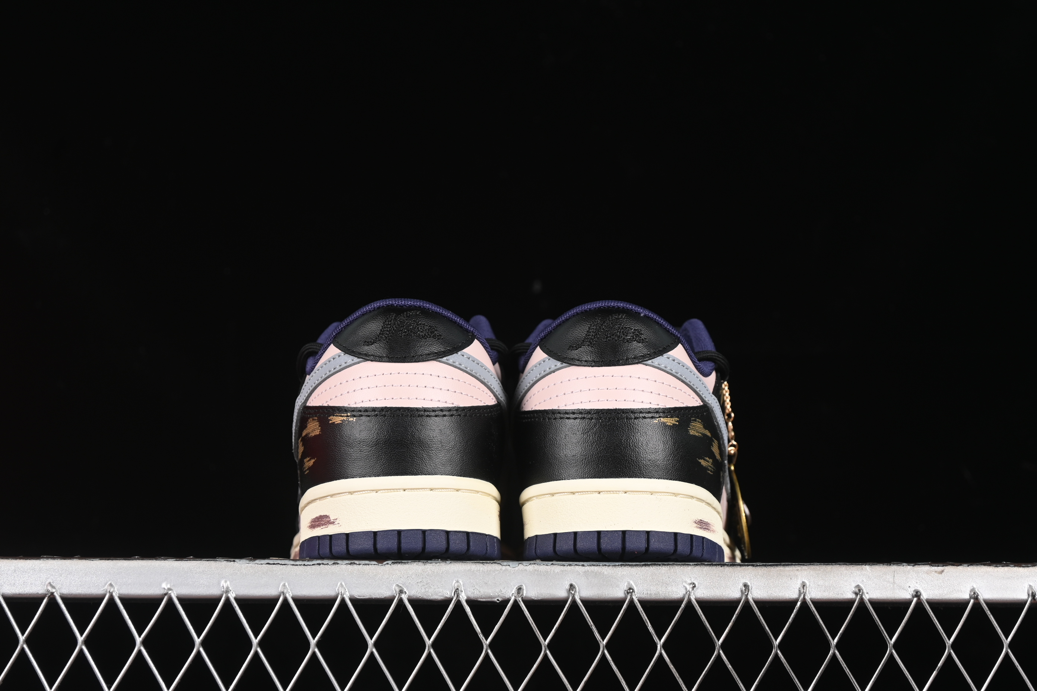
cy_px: 346
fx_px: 2160
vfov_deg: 18.2
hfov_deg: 27.0
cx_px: 518
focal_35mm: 75
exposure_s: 1/60
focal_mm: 50
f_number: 6.3
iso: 160
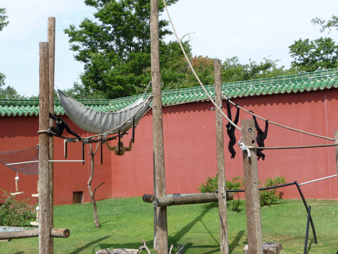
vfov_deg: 20.4
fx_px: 703
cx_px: 169
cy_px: 127
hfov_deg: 27.0
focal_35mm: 72
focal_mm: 12.2
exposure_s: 1/500
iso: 100
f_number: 4.6
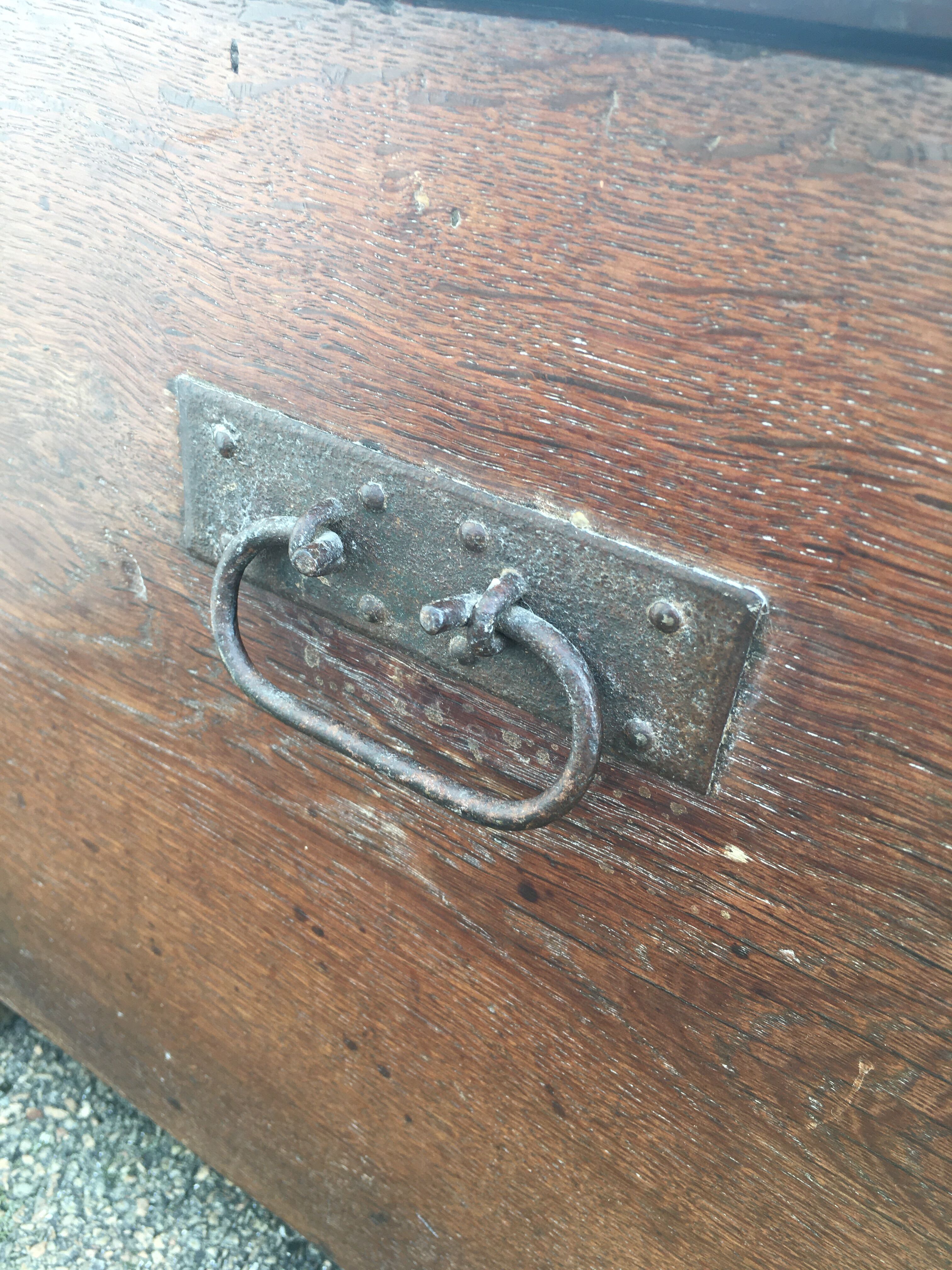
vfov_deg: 61.7
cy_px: 635
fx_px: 1063
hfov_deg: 48.2
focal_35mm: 29
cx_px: 476
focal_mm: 4.15
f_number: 2.2
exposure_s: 1/100
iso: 32
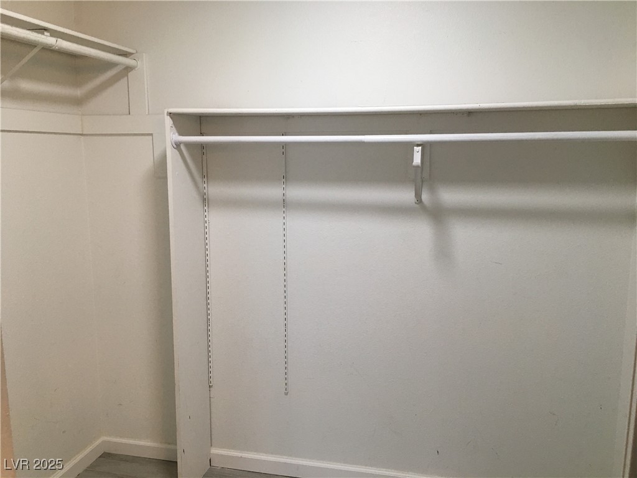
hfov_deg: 61.7
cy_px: 239
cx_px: 318
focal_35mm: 29
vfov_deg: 48.2
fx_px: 534
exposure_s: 1/30
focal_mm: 4.15
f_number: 2.2
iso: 40
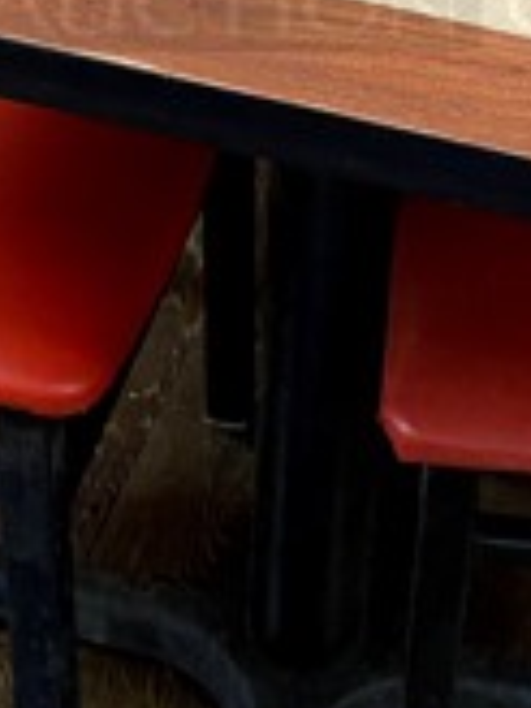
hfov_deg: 11.4
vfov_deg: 14.7
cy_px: -175
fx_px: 2638
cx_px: 432
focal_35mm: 129
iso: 250
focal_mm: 4.25
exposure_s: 1/60
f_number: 1.8
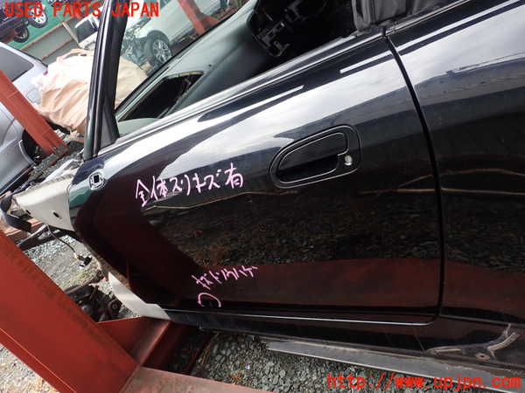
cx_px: 262
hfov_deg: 60.0
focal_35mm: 30
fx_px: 455
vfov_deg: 46.8
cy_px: 196
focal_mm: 5.4
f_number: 3.2
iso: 100
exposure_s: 1/160
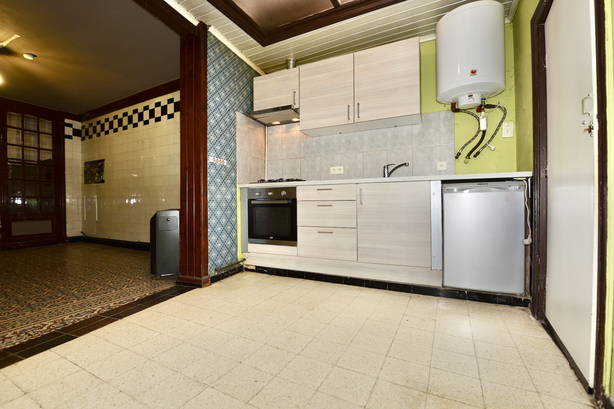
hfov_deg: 100.4
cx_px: 303
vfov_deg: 77.3
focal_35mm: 15
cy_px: 212
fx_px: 256
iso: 200
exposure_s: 1/60
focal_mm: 14
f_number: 3.5
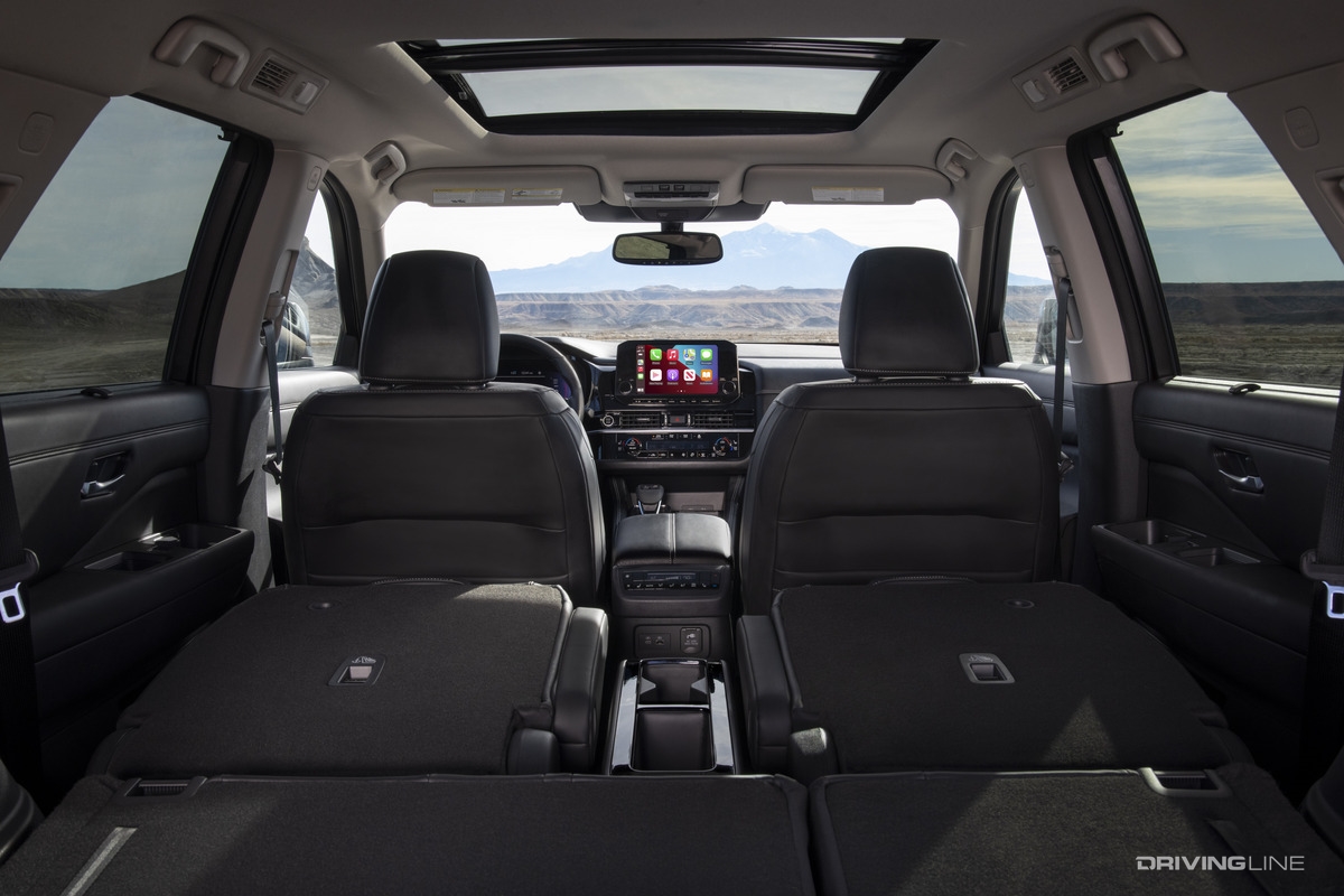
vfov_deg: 38.9
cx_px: 672
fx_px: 1269
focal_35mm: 34
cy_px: 448
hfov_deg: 55.8
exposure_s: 1/100
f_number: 11
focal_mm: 34
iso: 500
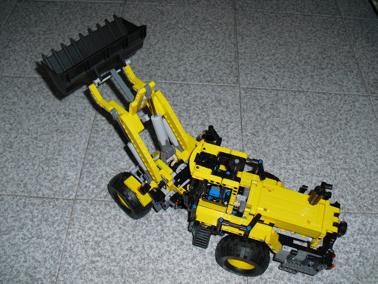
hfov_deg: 51.4
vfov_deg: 39.7
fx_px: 393
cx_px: 189
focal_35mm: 36
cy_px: 142
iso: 200
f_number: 3.1
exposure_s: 1/60
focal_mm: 6.3
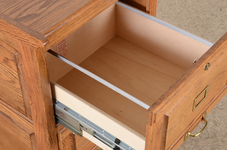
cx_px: 114
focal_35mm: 72
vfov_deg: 18.8
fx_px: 453
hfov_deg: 28.1
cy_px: 75
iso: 125
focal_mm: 48
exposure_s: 1/160
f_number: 11
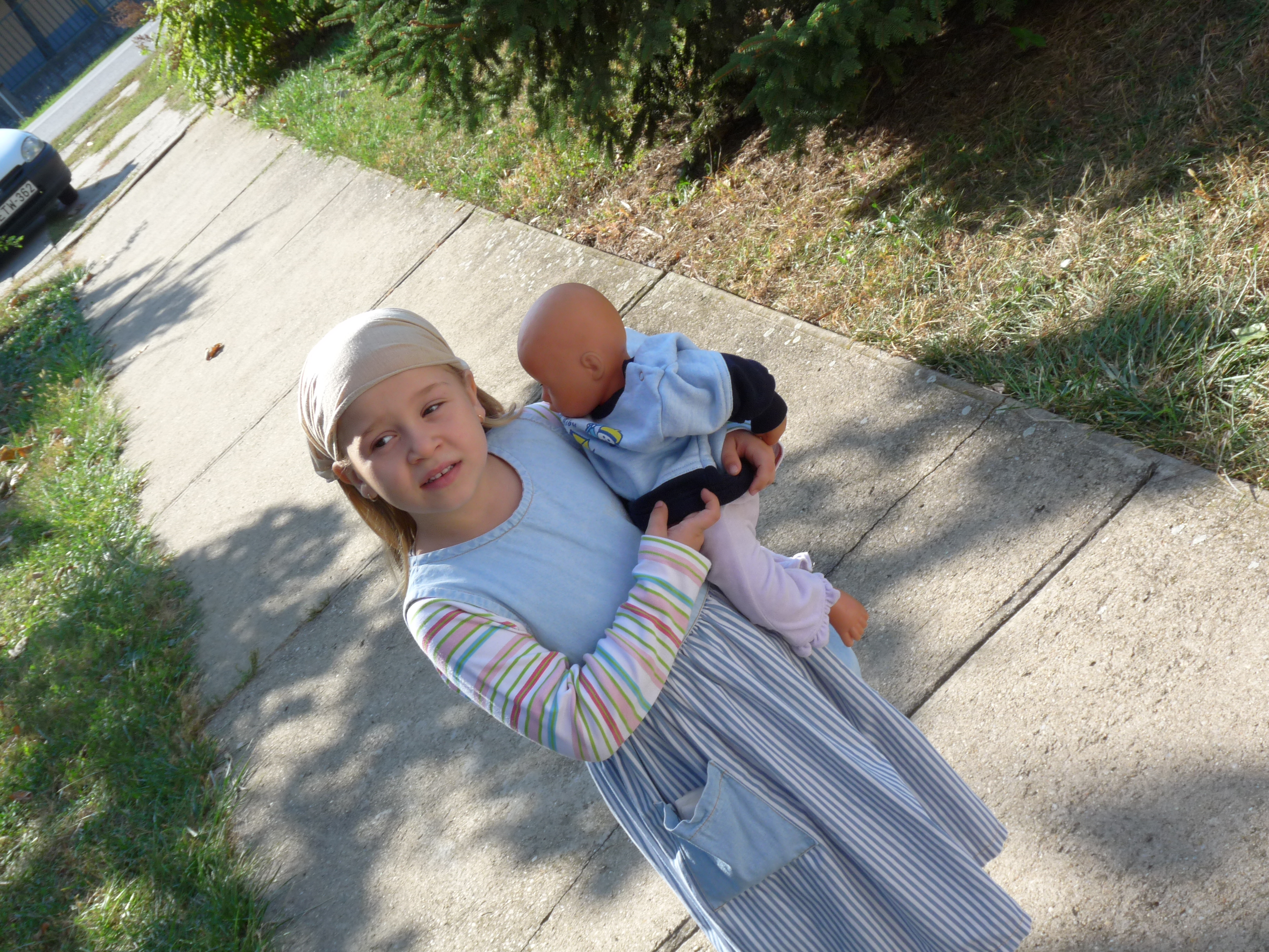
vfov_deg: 29.1
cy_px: 476
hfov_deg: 38.2
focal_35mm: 50
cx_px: 634
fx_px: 1833
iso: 100
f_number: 4.5
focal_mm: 9
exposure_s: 1/250
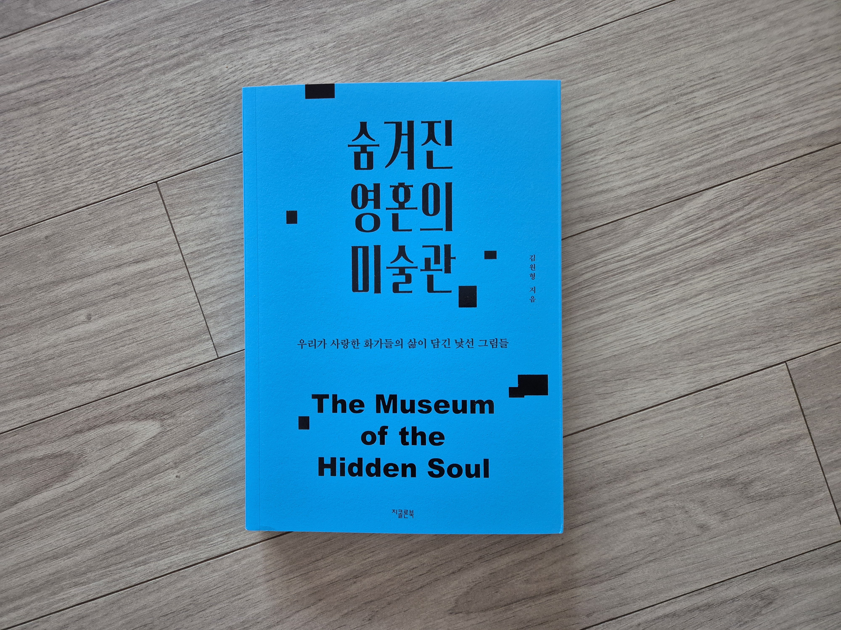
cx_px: 420
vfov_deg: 58.9
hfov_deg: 73.9
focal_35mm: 23
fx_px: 559
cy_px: 315
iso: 800
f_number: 1.8
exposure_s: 1/60
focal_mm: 5.4
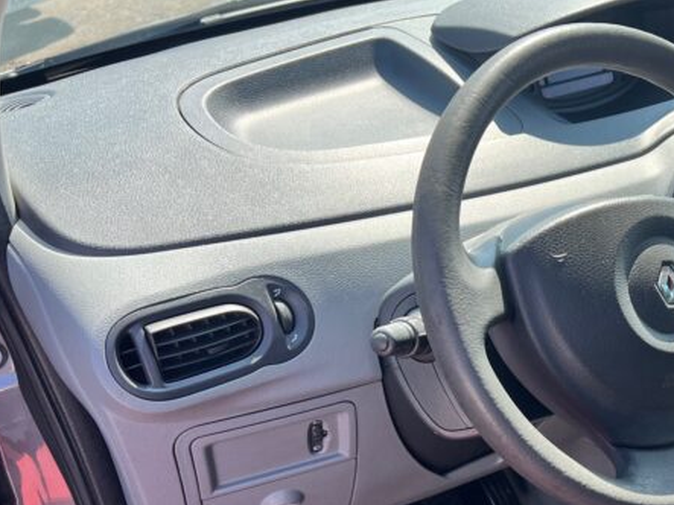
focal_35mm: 47
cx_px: 592
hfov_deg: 38.0
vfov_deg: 30.3
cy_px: 382
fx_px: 915
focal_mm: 5.7
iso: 50
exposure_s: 1/753
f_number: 1.5
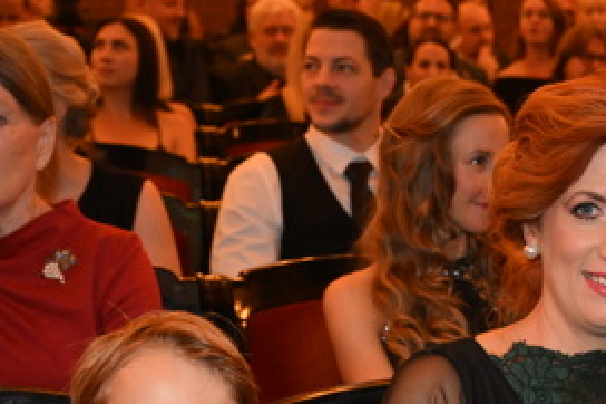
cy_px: 484
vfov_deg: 12.8
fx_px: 1750
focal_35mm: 104
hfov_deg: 19.5
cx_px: 461
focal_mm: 41
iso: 2500
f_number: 4.5
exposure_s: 1/80
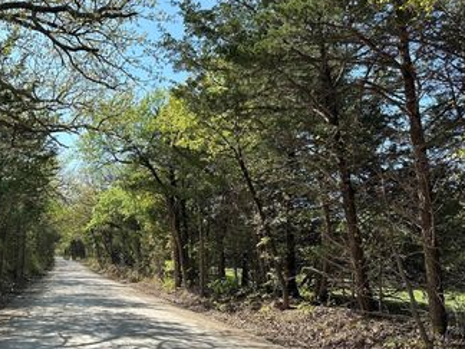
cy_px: 208
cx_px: 115
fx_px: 497
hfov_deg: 48.2
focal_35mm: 37
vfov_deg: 38.5
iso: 80
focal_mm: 6.86
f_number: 1.78
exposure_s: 1/1721
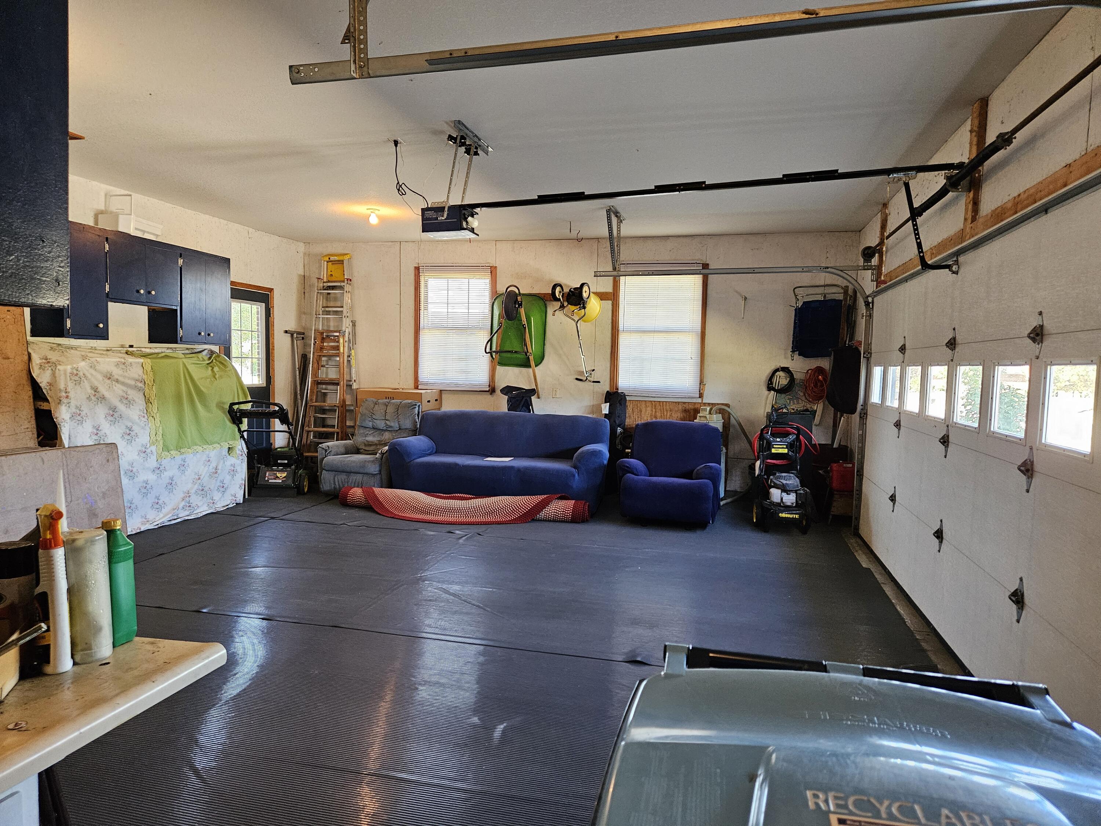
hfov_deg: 73.9
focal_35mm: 23
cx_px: 550
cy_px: 413
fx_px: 732
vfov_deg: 58.9
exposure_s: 1/120
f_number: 1.8
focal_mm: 5.4
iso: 640
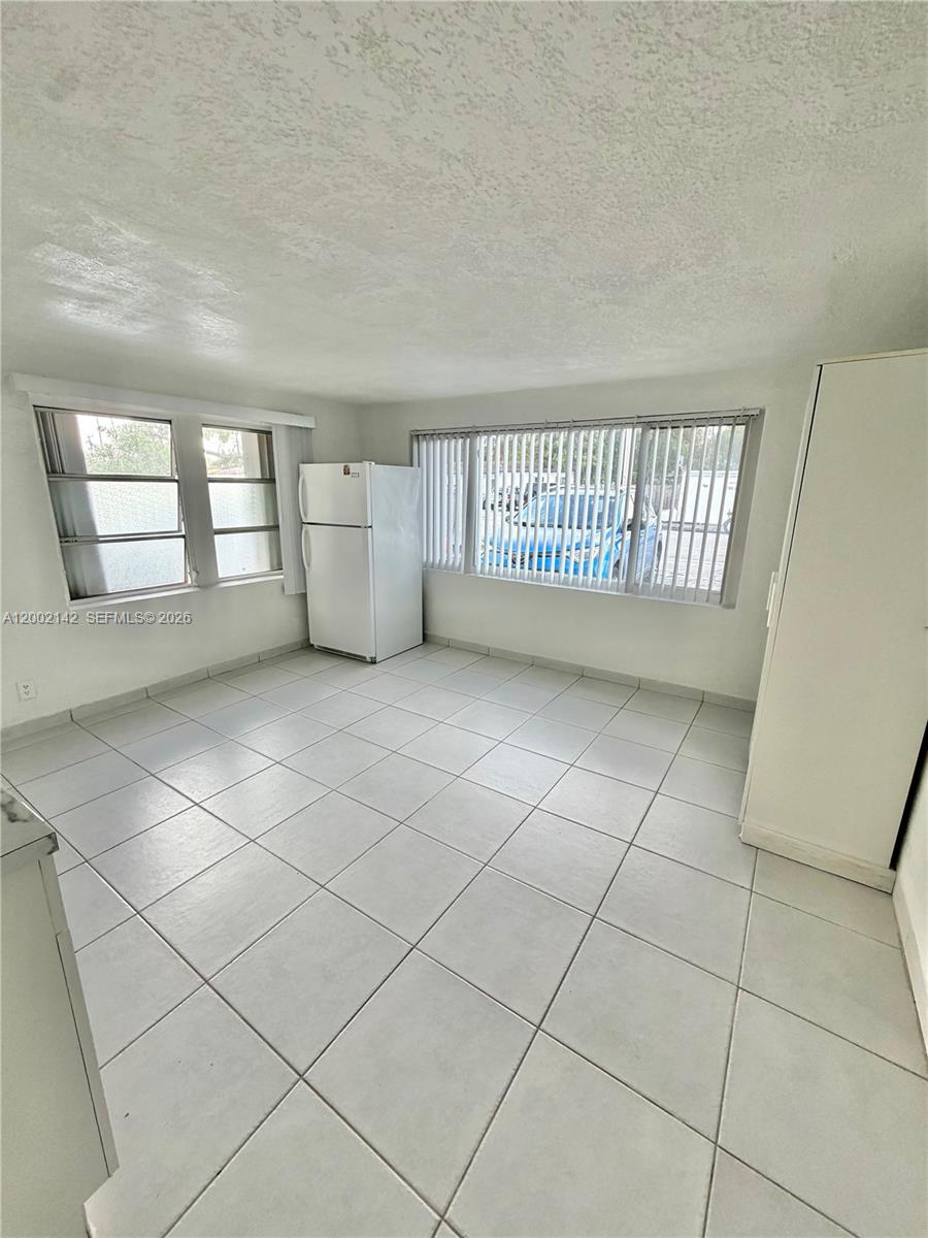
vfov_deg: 102.1
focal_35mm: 14
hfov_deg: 85.7
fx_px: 500
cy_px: 619
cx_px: 464
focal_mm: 2.22
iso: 100
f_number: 2.2
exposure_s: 1/121
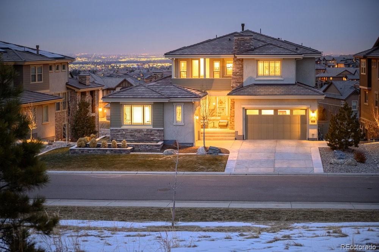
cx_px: 190
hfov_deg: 28.9
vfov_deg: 19.4
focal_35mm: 70
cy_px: 126
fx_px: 736
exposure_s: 1/10
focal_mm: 70
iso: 1000
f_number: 2.8
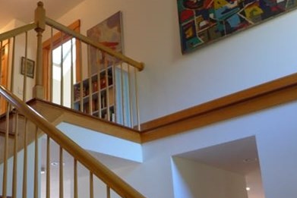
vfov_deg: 29.0
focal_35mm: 46
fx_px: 380
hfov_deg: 42.0
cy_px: 140
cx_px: 94
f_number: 1.5
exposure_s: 1/60
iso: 250
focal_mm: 5.9
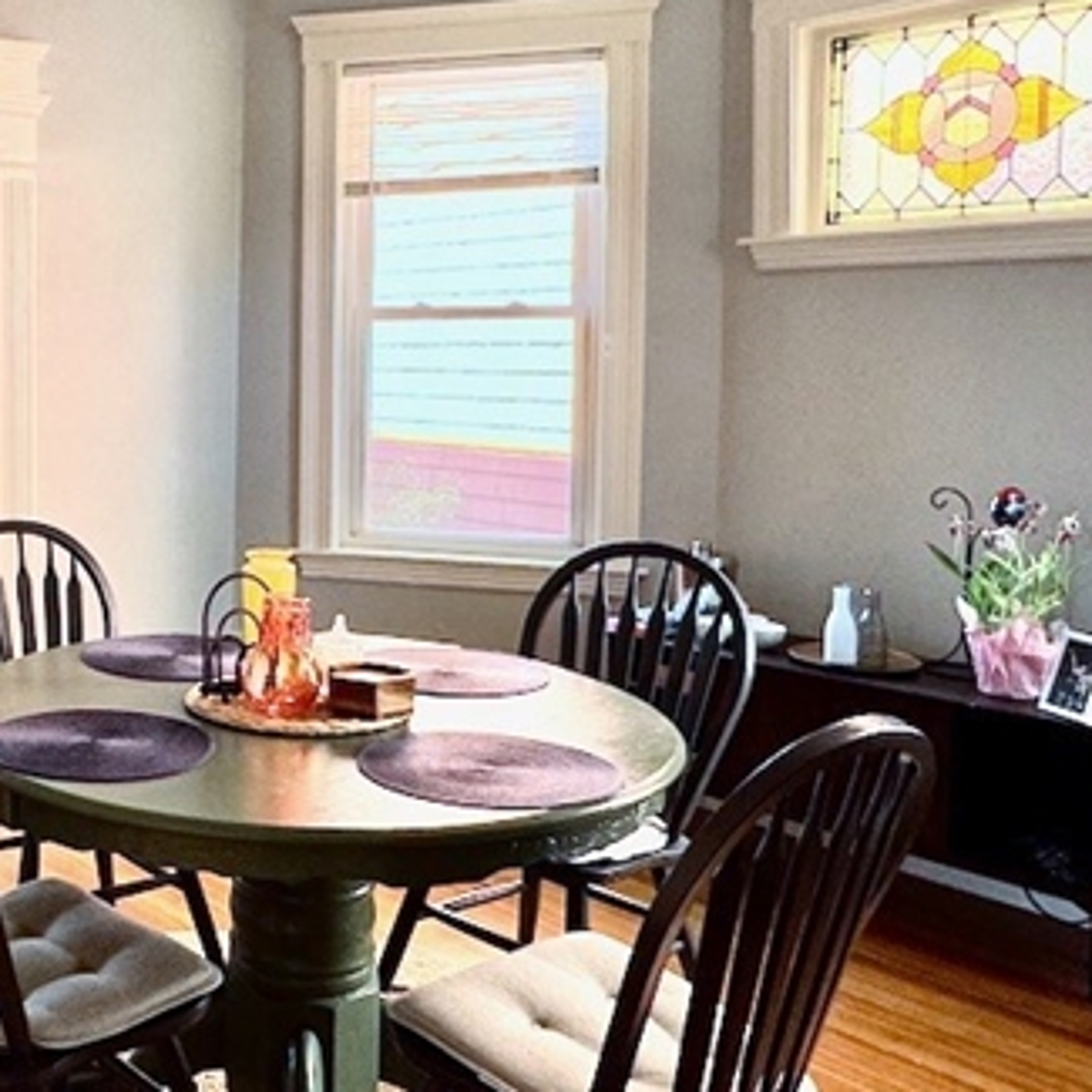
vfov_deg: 42.6
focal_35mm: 39
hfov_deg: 39.0
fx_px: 1392
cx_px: 60
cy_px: 420
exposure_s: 1/60
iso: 160
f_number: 2.2
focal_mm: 2.22
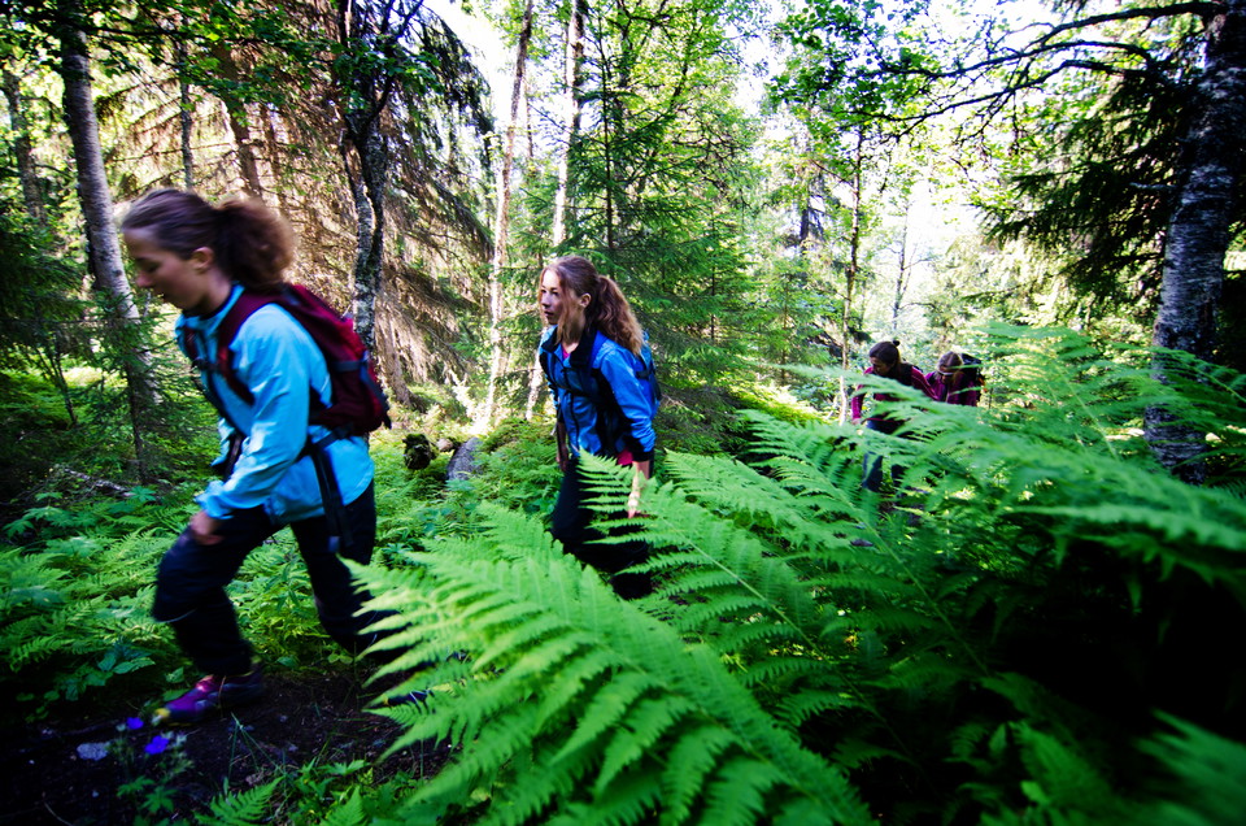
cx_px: 623
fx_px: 622
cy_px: 413
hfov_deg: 90.1
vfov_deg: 67.2
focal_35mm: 18
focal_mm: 12
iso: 320
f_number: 4
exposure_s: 1/50
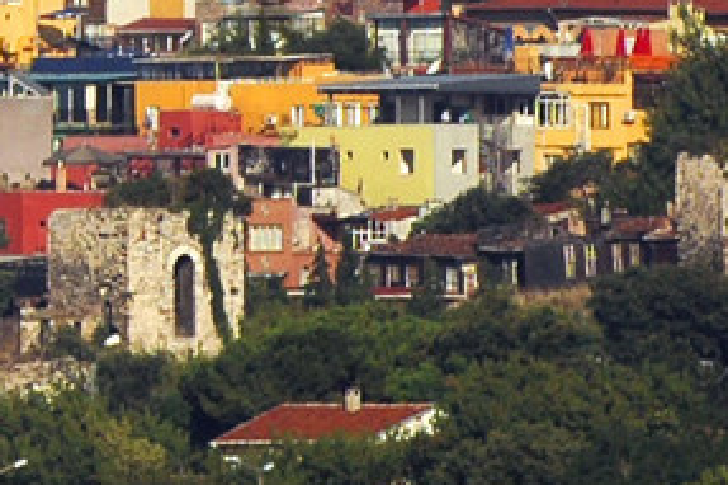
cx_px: -1258
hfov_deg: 1.4
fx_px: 30436
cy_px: -204
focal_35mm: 1506
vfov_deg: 0.9
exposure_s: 1/800
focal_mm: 180
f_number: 7.1
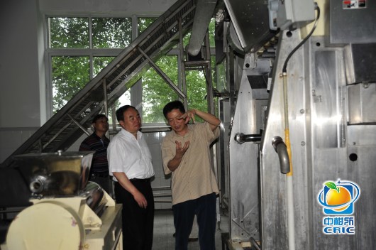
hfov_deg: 54.5
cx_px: 188
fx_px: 365
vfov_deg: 37.8
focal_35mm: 35
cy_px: 125
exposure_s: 1/60
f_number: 3.3
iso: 200
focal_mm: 35
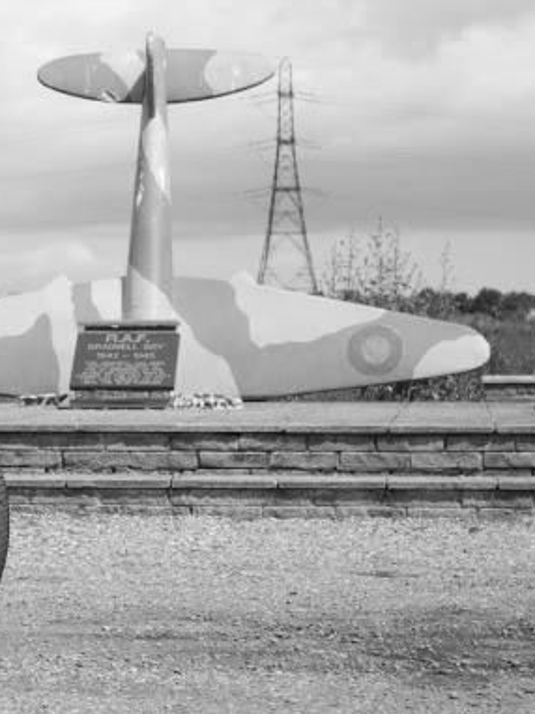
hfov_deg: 10.5
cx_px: -98
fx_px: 2868
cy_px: 242
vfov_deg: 14.2
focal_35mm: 139
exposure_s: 1/500
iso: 100
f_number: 4.5
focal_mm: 46
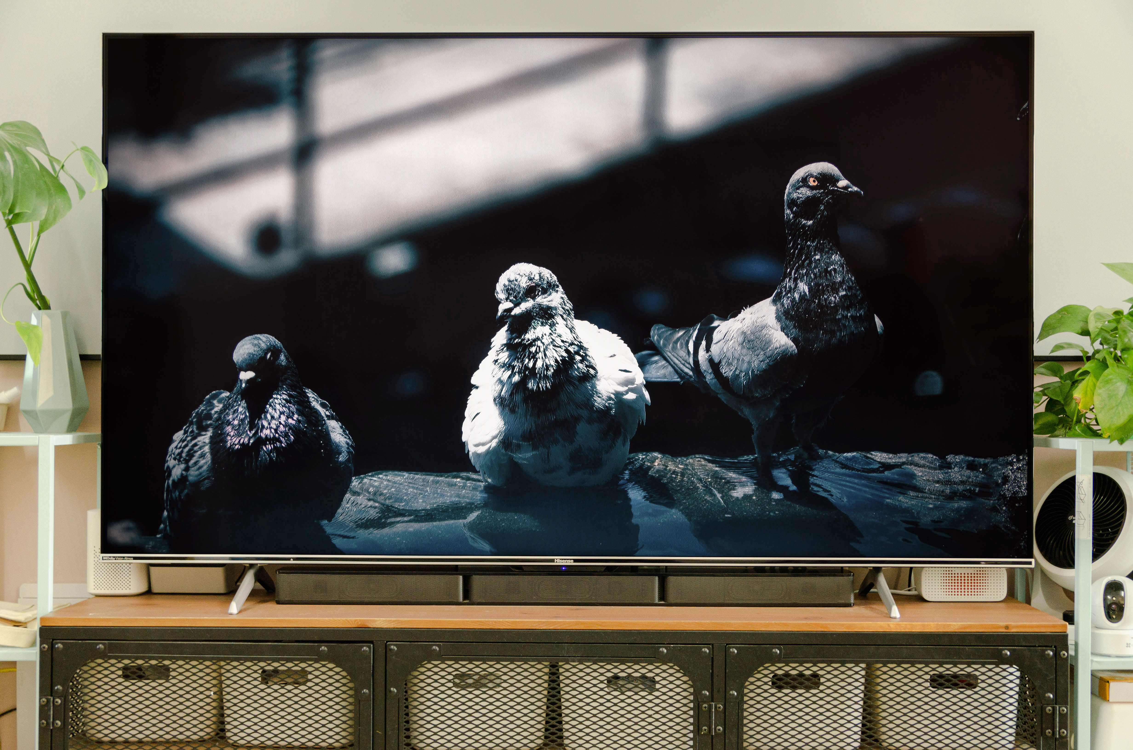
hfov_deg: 41.2
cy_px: 375
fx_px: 1508
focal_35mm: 48
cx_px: 566
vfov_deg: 28.0
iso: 100
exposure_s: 1/30
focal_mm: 32
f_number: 3.5
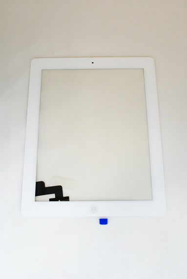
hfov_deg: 25.9
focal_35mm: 52
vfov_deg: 37.8
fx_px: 407
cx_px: 94
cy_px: 140
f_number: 5.6
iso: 1600
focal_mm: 35
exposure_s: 1/160
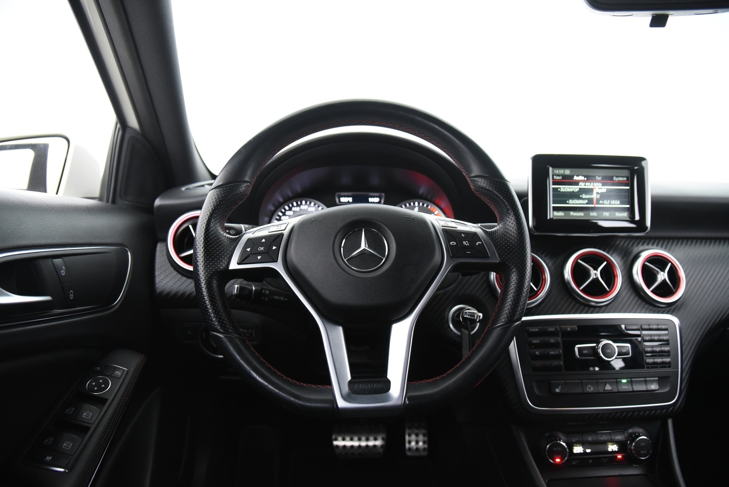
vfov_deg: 53.2
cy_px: 244
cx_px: 364
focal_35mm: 24
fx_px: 486
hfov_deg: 73.7
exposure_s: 1/20
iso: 4000
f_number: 4
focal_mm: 24
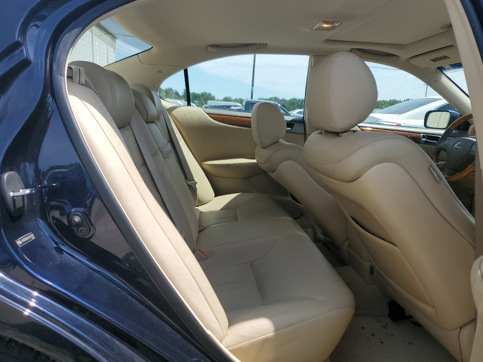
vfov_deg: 53.1
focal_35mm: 26
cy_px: 181
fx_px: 363
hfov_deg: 67.3
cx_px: 242
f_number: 1.5
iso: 50
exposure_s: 1/2000
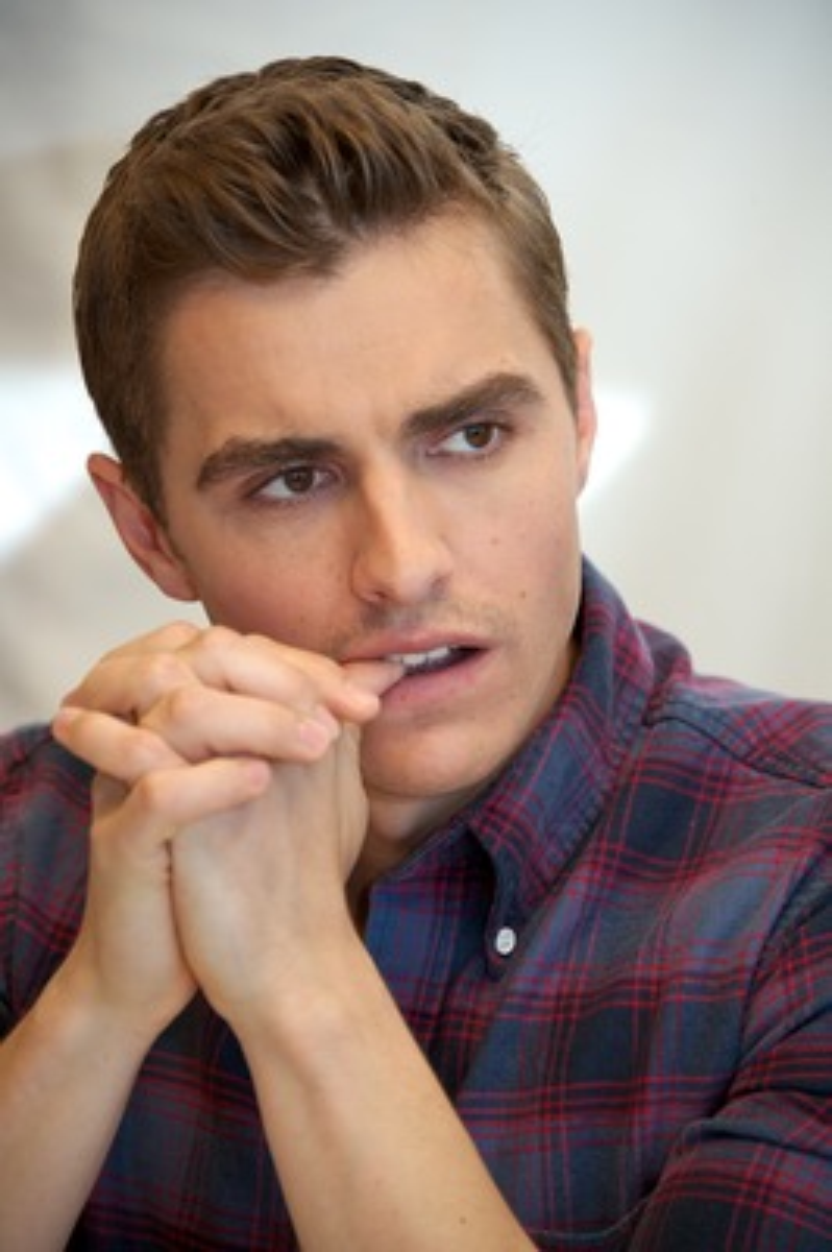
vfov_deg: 10.8
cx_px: 416
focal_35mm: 190
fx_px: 6598
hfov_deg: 7.2
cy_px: 626
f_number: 5.6
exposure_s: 1/100
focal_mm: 190
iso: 500
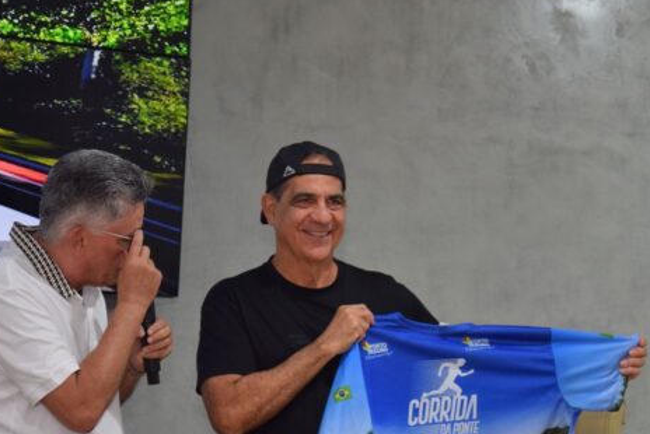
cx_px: 433
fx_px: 3248
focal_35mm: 180
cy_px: 332
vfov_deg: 7.6
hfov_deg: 11.4
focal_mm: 75
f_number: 5.3
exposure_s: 1/80
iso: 800
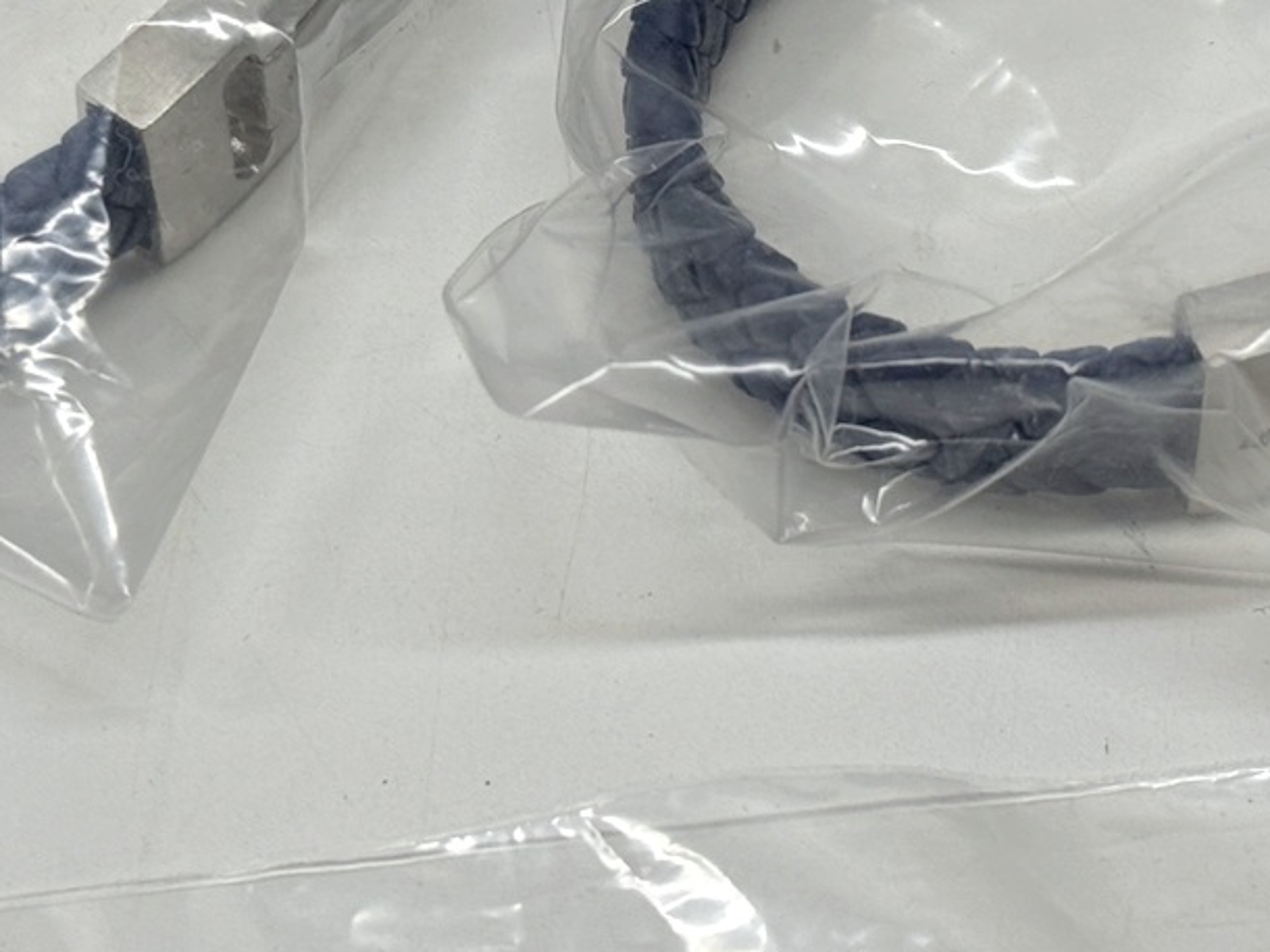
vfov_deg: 11.7
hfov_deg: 15.6
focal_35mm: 126
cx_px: 714
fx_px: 4621
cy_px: 150
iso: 64
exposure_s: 1/402
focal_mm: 6.76
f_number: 1.78
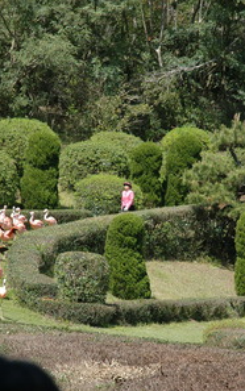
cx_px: 117
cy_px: 196
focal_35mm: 162
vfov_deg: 12.9
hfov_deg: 8.1
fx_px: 1728
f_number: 8
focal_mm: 70
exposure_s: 1/250
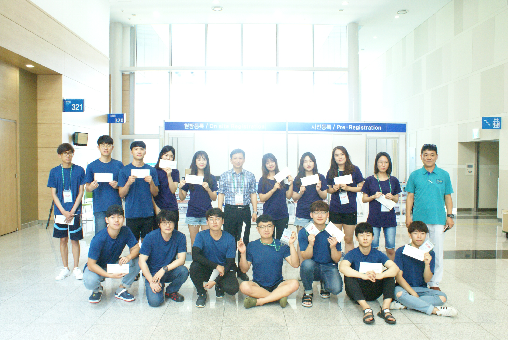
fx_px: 381
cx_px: 254
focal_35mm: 27
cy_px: 170
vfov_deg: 48.0
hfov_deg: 67.3
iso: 1600
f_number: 5.6
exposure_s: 1/50
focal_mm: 18
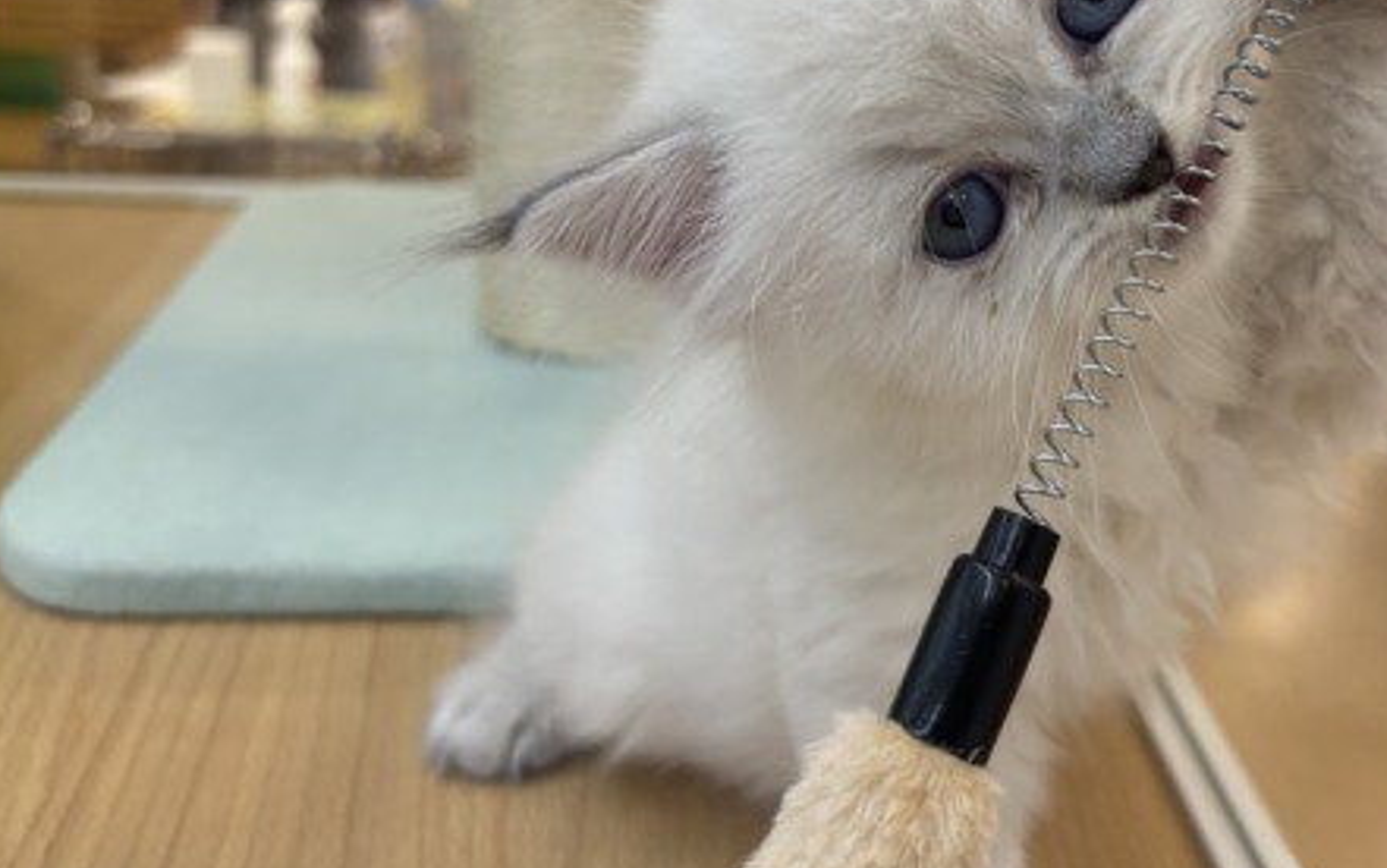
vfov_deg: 31.7
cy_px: 280
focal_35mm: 40
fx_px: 1513
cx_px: 874
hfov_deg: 48.8
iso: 80
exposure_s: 1/100
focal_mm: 5.96
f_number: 1.6
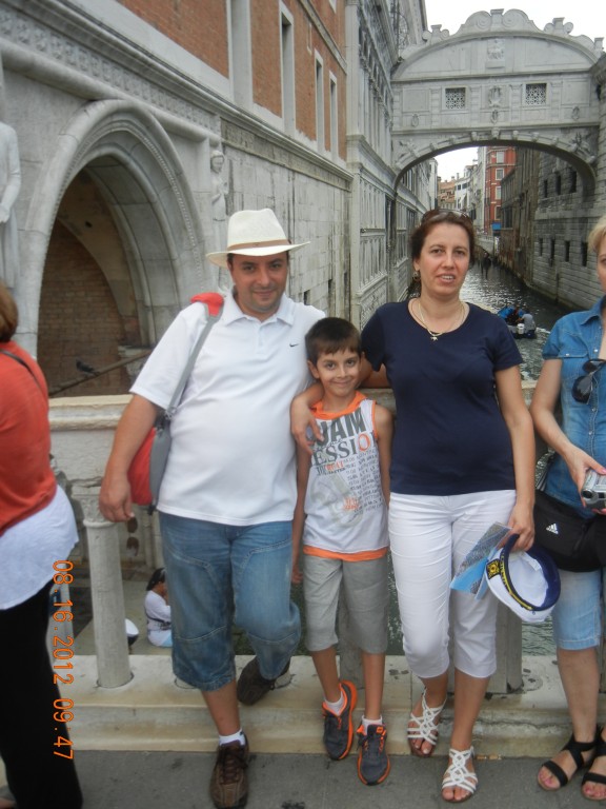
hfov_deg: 41.8
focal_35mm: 34
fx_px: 794
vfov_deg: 54.0
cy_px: 404
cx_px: 303
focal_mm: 6.2
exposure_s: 1/220
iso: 160
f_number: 3.6
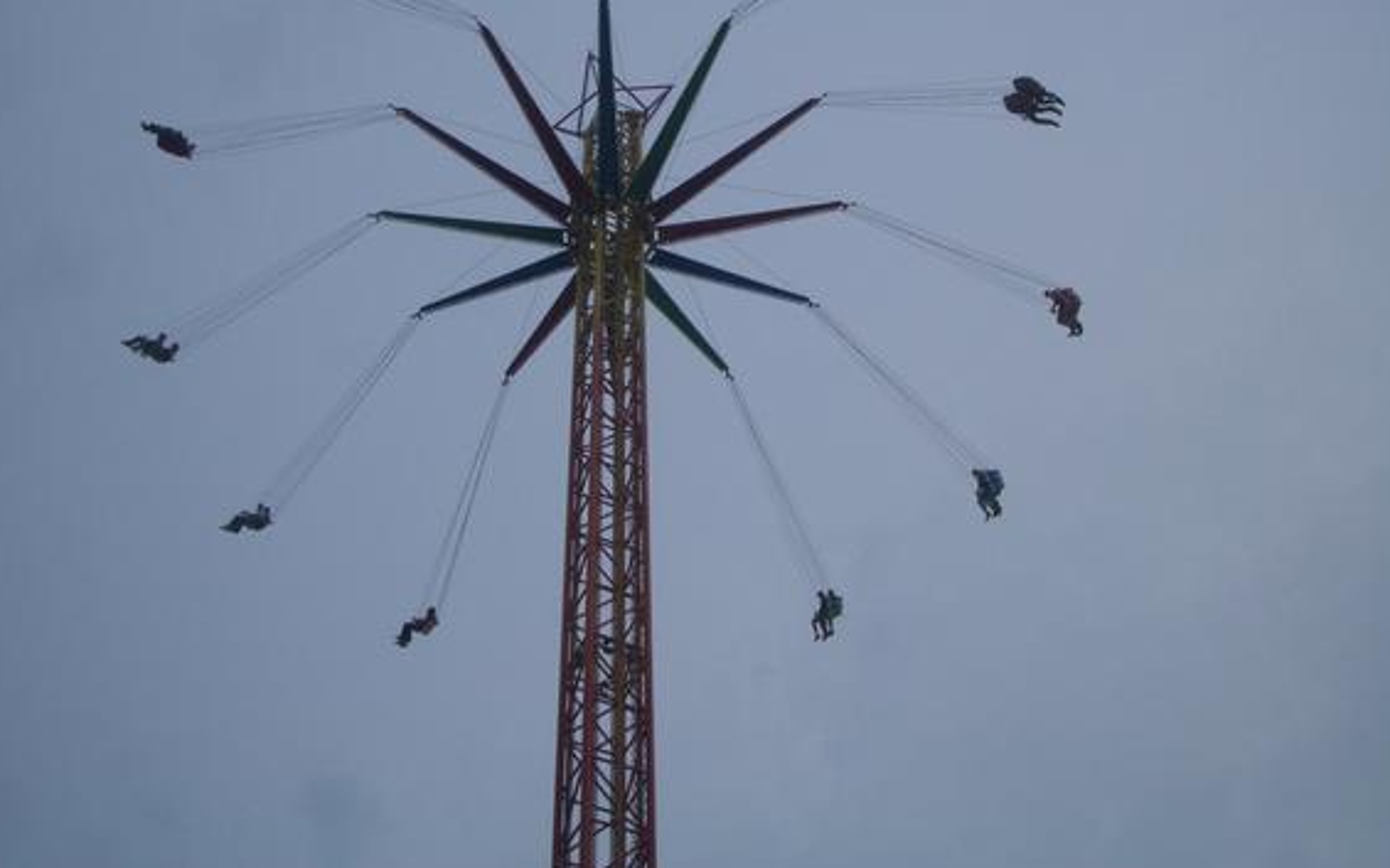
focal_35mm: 42
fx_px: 1591
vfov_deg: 30.4
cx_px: 632
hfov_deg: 47.1
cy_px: 307
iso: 50
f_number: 4.3
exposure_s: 1/320
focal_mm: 5.8
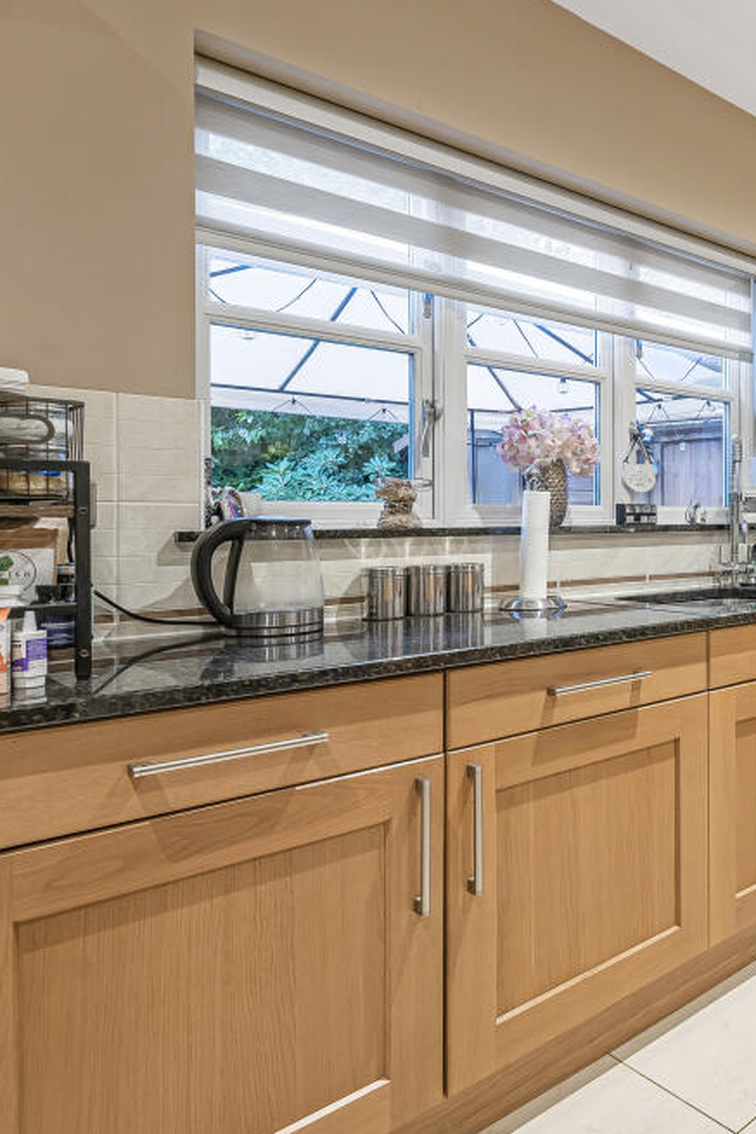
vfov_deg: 71.5
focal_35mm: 25
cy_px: 570
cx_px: 863
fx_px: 787
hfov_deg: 39.9
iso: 400
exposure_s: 1/3
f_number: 8
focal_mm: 16
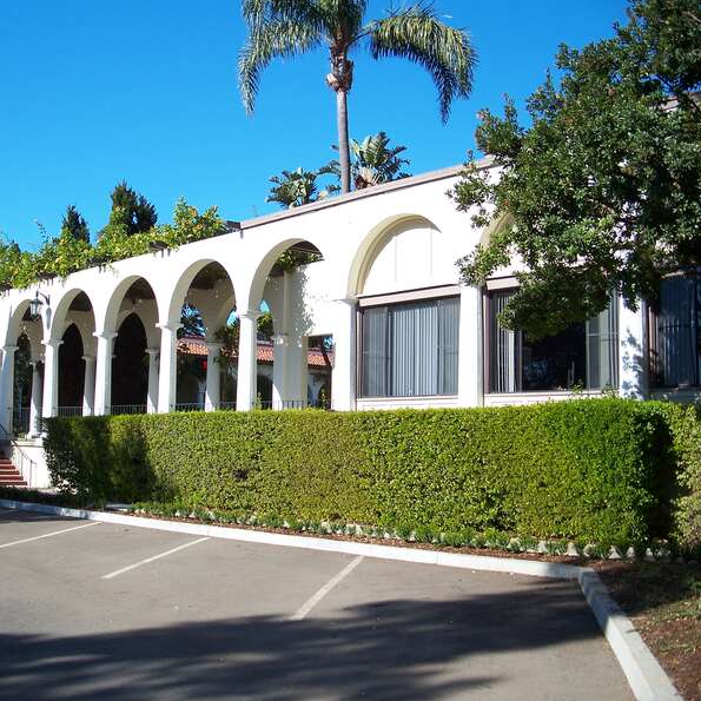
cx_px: 245
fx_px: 1008
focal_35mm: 44
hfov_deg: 38.0
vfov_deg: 38.3
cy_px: 351
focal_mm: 7.8
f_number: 2.8
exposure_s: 1/640
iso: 64
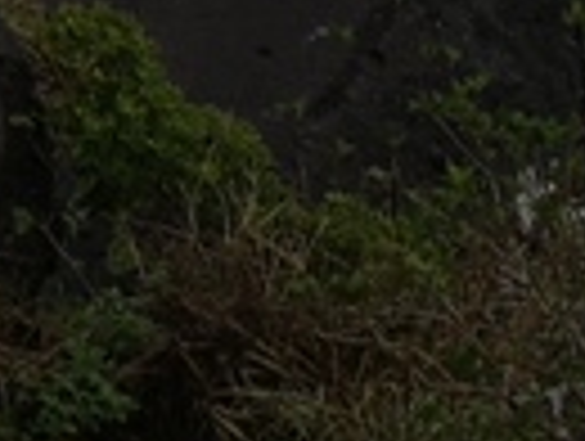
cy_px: -698
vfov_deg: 8.1
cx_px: -860
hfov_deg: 10.2
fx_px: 2811
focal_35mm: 166
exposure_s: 1/668
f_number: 1.8
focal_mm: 3.95
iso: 50
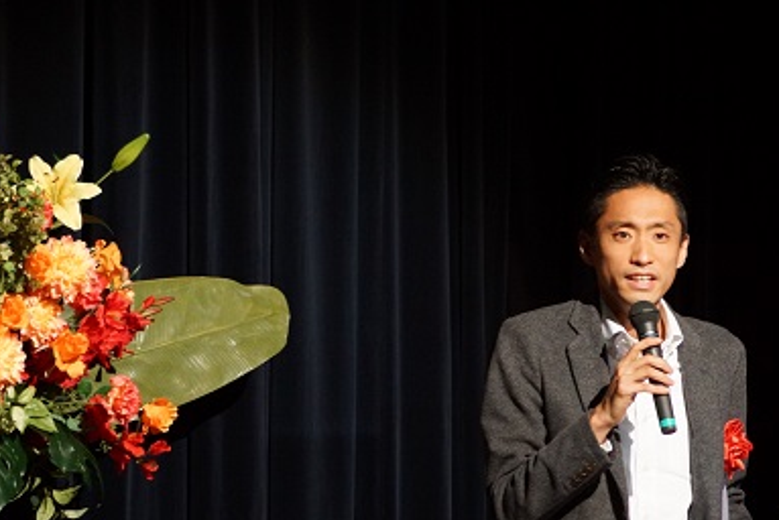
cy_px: 328
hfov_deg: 5.2
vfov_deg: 3.5
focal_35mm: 398
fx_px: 8619
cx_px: 427
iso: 1600
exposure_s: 1/30
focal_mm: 200
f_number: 5.6
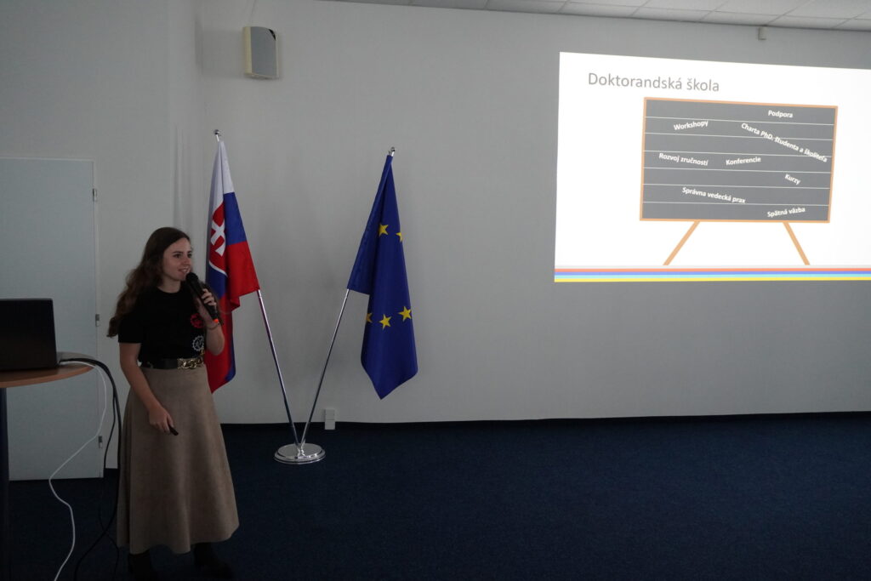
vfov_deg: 47.9
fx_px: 653
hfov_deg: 67.4
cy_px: 290
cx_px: 436
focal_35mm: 27
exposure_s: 1/160
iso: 2000
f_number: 4
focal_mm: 18
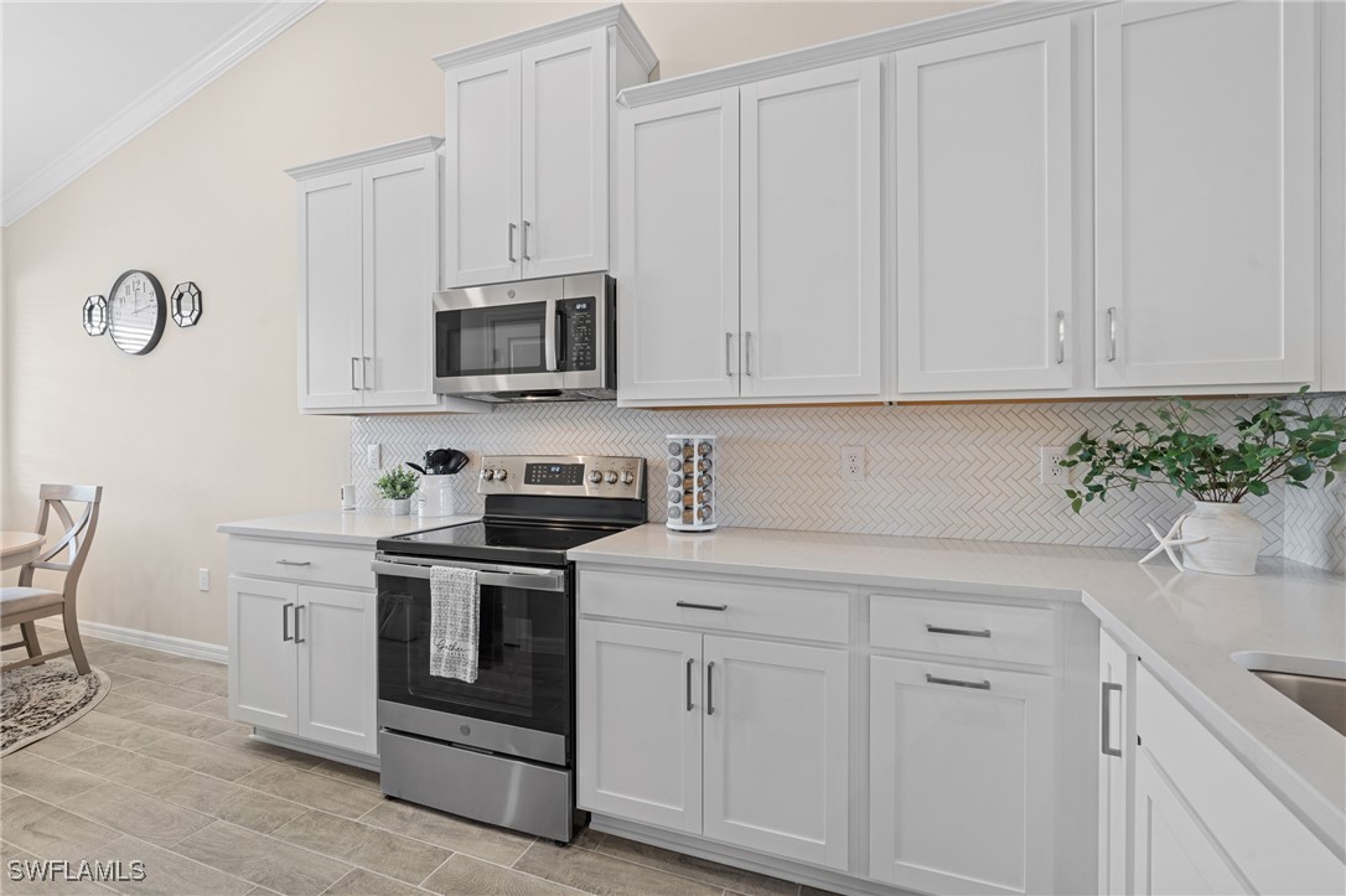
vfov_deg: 73.7
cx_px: 673
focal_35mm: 16
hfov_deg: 96.8
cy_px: 448
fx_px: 598
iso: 200
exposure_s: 1/1.67
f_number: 9
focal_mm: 16
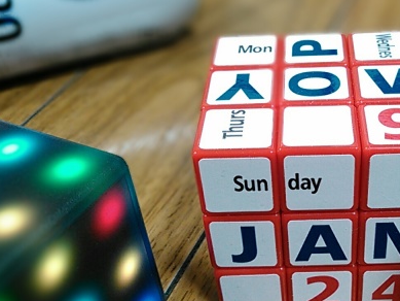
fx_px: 590
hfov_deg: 36.3
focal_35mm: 51
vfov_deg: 28.4
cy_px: 196
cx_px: 317
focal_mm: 4
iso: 500
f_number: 2.4
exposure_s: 1/16.7
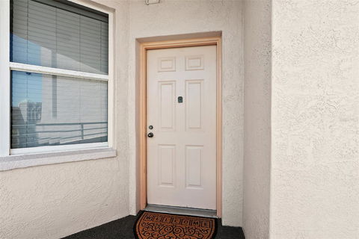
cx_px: 180
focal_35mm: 16
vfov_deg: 73.7
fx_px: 160
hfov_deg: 96.7
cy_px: 120
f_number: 8
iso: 100
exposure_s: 1/100
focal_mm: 16
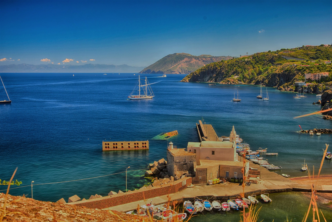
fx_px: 360
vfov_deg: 34.2
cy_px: 111
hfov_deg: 49.6
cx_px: 166
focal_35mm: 39
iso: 100
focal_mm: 26
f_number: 11
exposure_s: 1/25
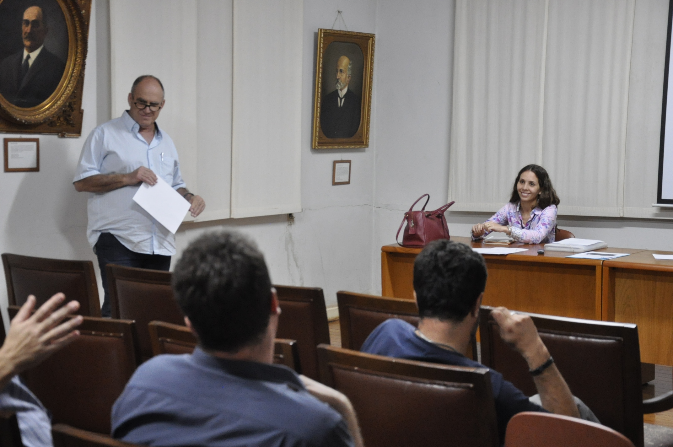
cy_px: 224
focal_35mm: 68
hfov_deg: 29.9
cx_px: 336
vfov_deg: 20.1
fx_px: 1260
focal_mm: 45
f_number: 4.8
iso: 2500
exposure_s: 1/50
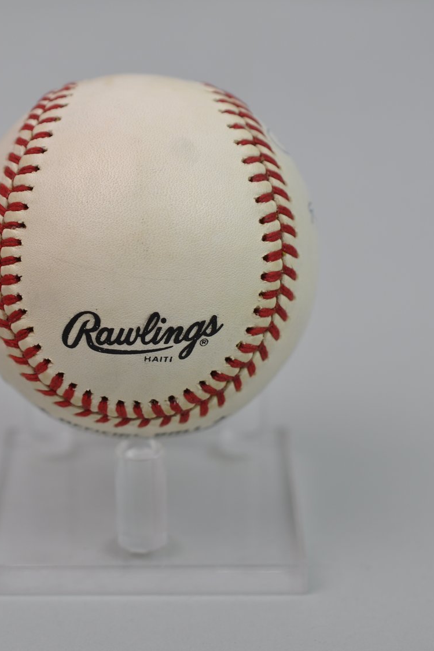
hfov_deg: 15.0
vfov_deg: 22.4
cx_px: 146
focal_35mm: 91
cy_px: 323
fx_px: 1645
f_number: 4
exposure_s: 1/60
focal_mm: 40
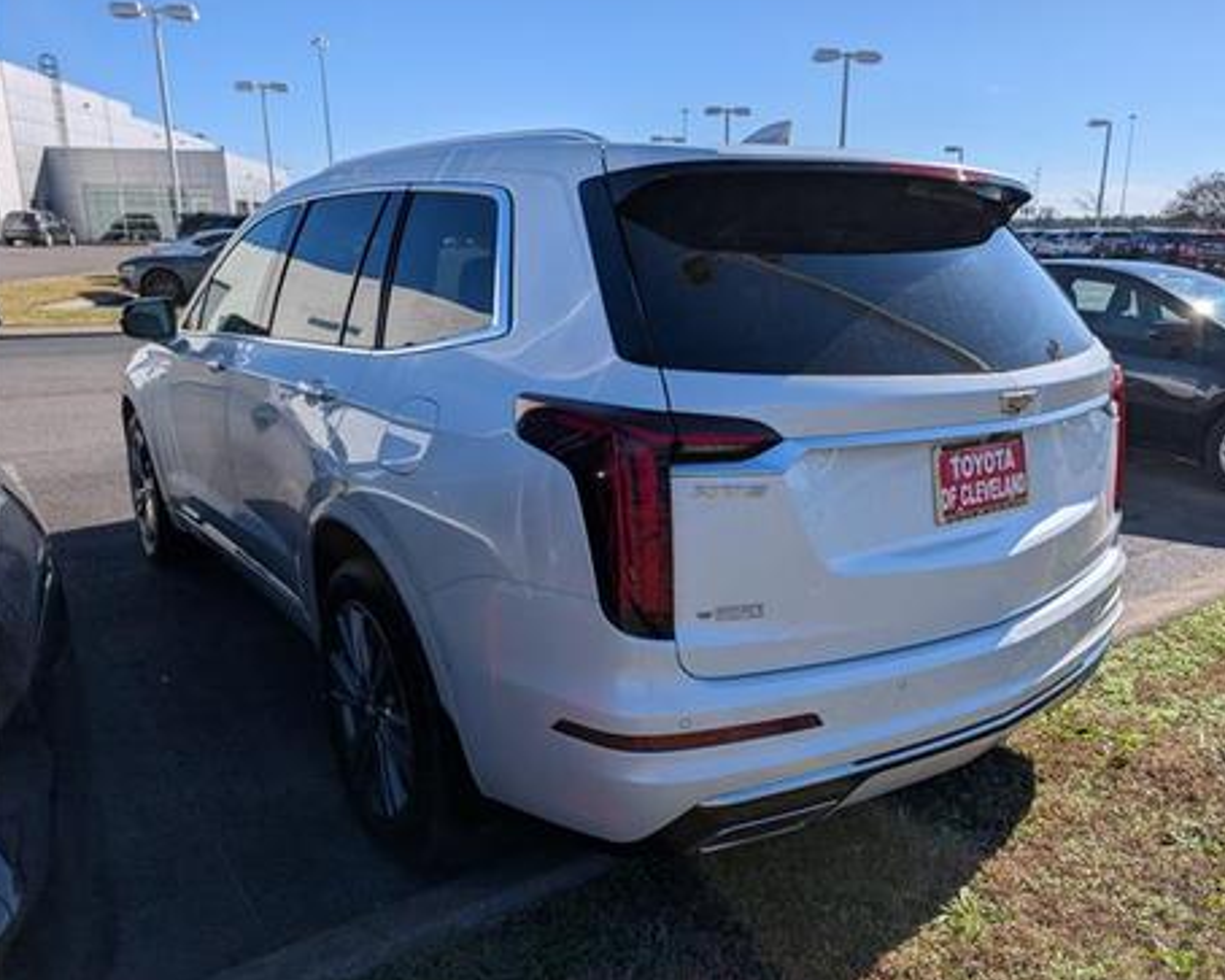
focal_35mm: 26
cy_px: 483
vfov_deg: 54.9
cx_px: 664
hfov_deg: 65.9
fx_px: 942
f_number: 1.68
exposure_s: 1/1667
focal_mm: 6.9
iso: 21
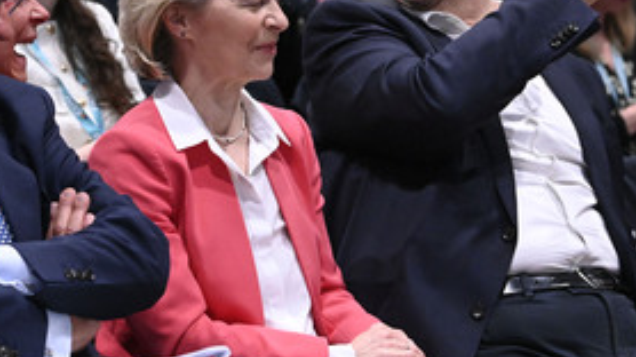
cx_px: 264
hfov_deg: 11.5
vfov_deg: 6.5
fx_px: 3152
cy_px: 53
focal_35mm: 187
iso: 10000
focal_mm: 110
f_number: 5
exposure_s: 1/250
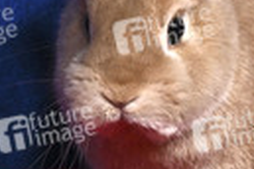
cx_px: 190
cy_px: 81
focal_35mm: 421
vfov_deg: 3.3
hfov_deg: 4.9
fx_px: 2970
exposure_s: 1/250
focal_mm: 120
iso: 2000
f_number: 5.6
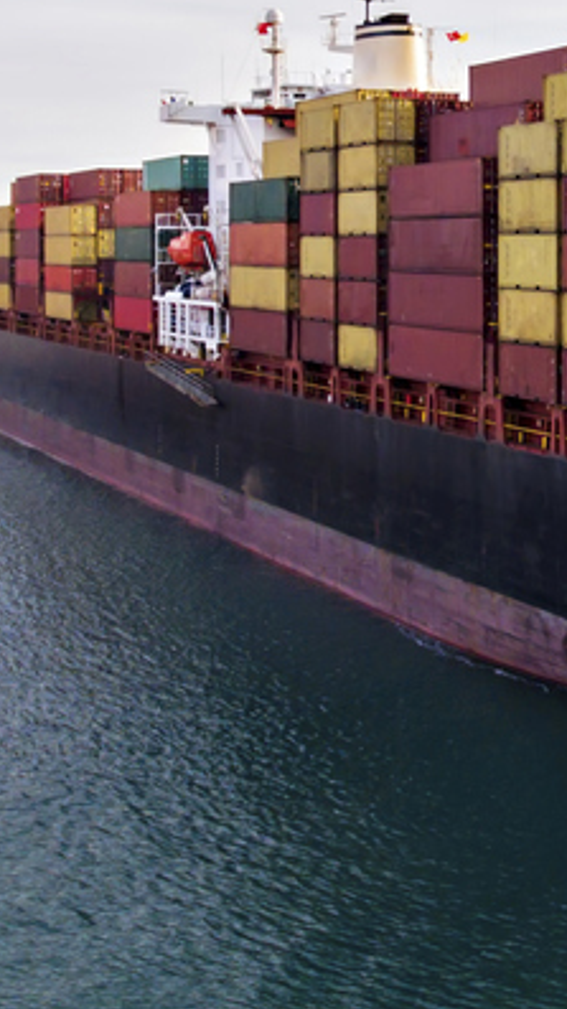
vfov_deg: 31.8
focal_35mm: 65
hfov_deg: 18.2
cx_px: 530
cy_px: 258
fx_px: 1739
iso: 138
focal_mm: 3.61
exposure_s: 1/25
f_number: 2.8
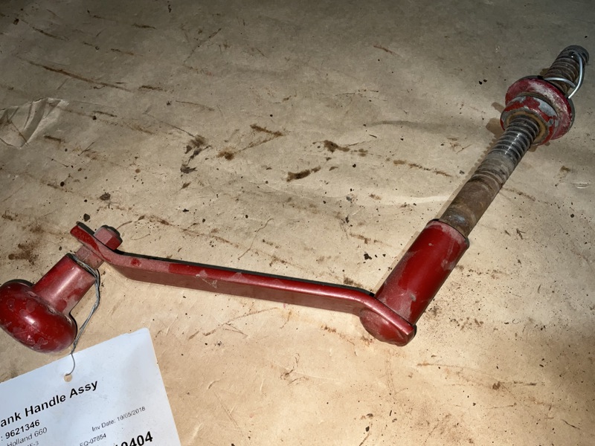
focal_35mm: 29
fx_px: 498
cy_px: 223
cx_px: 298
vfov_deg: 48.2
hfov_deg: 61.7
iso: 16
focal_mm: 3
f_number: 1.8
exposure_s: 1/82
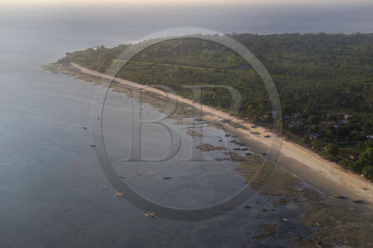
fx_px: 569
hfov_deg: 36.3
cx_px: 186
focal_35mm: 55
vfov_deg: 24.6
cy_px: 124
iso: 200
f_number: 5
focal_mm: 55
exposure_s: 1/400
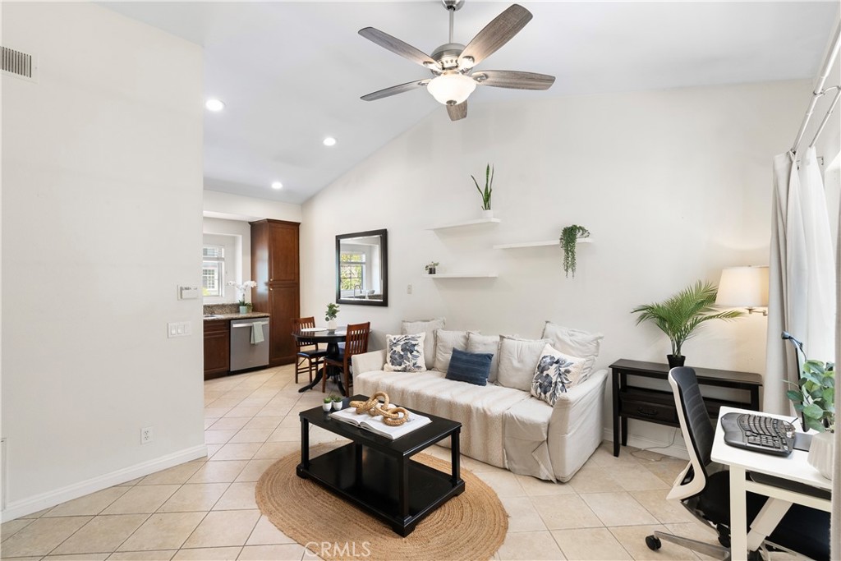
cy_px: 280
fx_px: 374
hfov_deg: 96.7
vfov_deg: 73.8
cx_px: 420
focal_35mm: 16
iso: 2000
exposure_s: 1/20
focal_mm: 16
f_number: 9
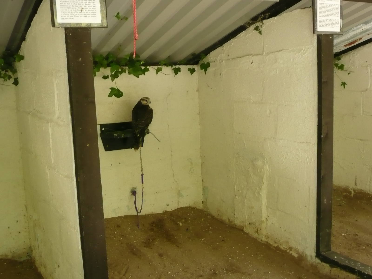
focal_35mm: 43
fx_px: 462
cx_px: 186
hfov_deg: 43.9
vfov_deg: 33.6
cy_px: 140
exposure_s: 1/30
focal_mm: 7
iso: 320
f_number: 4
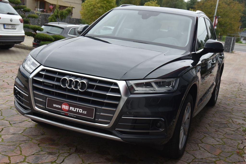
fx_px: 328
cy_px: 82
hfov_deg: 41.1
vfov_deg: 28.1
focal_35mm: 48
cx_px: 123
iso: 500
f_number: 5.6
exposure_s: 1/125
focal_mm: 48
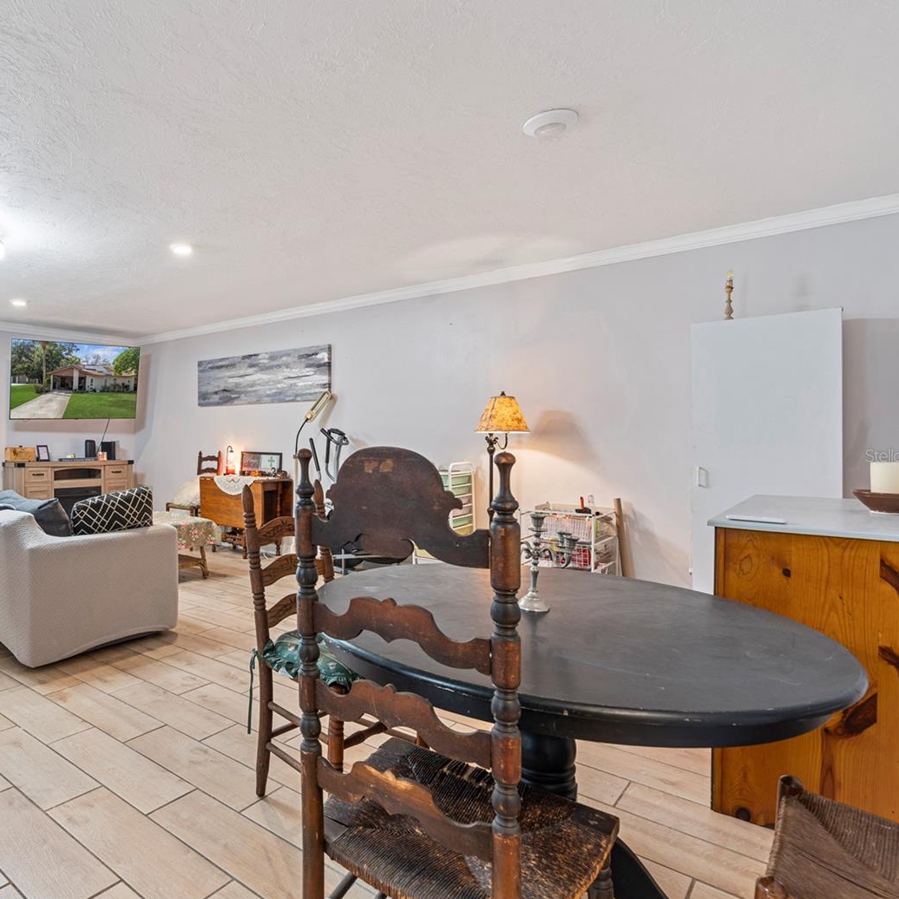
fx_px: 617
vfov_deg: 72.1
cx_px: 248
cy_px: 456
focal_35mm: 21
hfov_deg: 68.4
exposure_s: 1.6
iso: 250
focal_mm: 16
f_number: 8
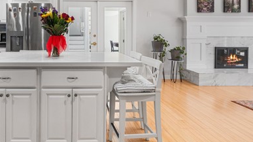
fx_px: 174
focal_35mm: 26
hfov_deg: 69.5
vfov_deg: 42.6
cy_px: 31
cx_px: 80
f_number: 7.1
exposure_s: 1/15
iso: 320
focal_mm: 10
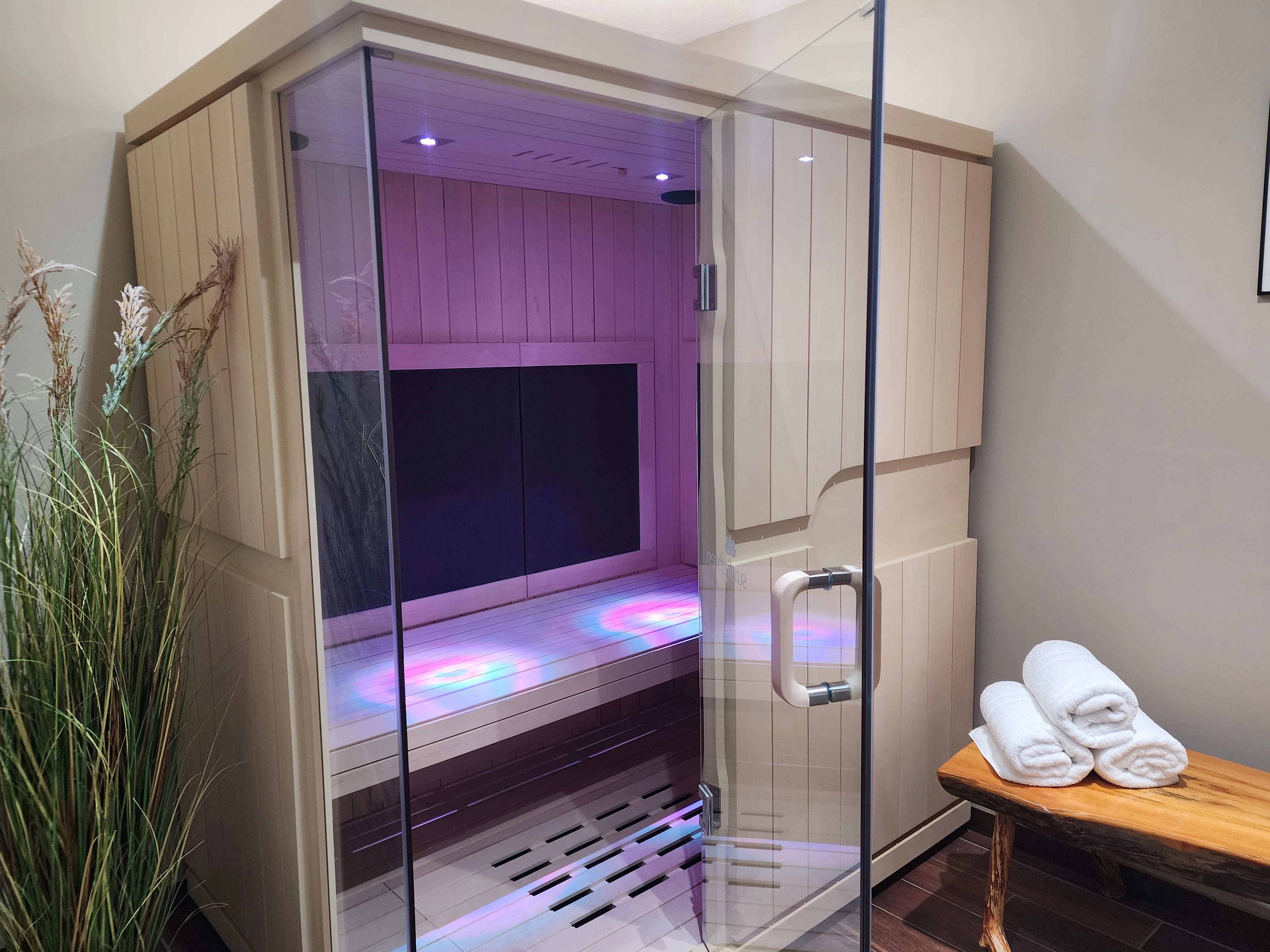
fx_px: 917
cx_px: 643
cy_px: 460
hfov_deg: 69.4
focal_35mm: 25
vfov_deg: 54.9
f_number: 1.8
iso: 400
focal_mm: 6.4
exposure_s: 1/120
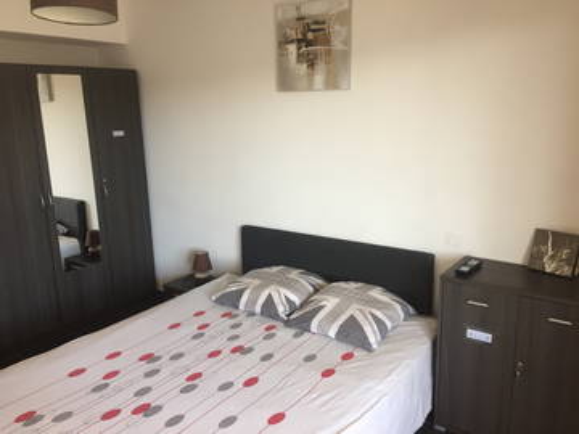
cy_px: 217
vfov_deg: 48.2
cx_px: 290
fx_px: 485
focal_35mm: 29
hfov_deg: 61.7
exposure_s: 1/33
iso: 32
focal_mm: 4.15
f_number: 2.2
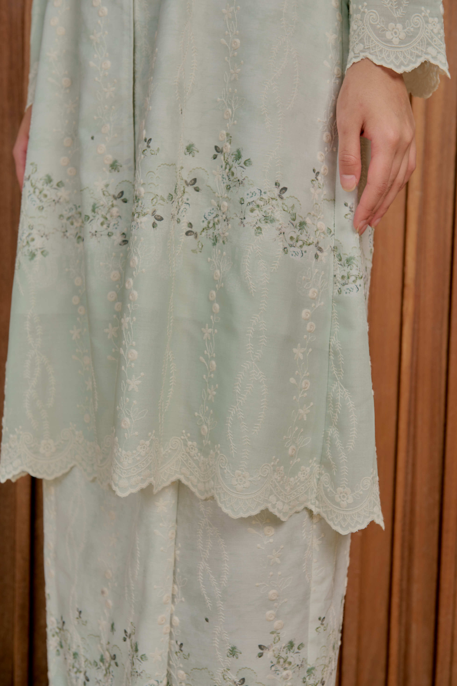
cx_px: 228
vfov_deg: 36.2
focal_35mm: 55
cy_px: 343
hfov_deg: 24.6
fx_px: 1047
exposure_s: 1/125
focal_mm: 55
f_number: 6.3
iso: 200
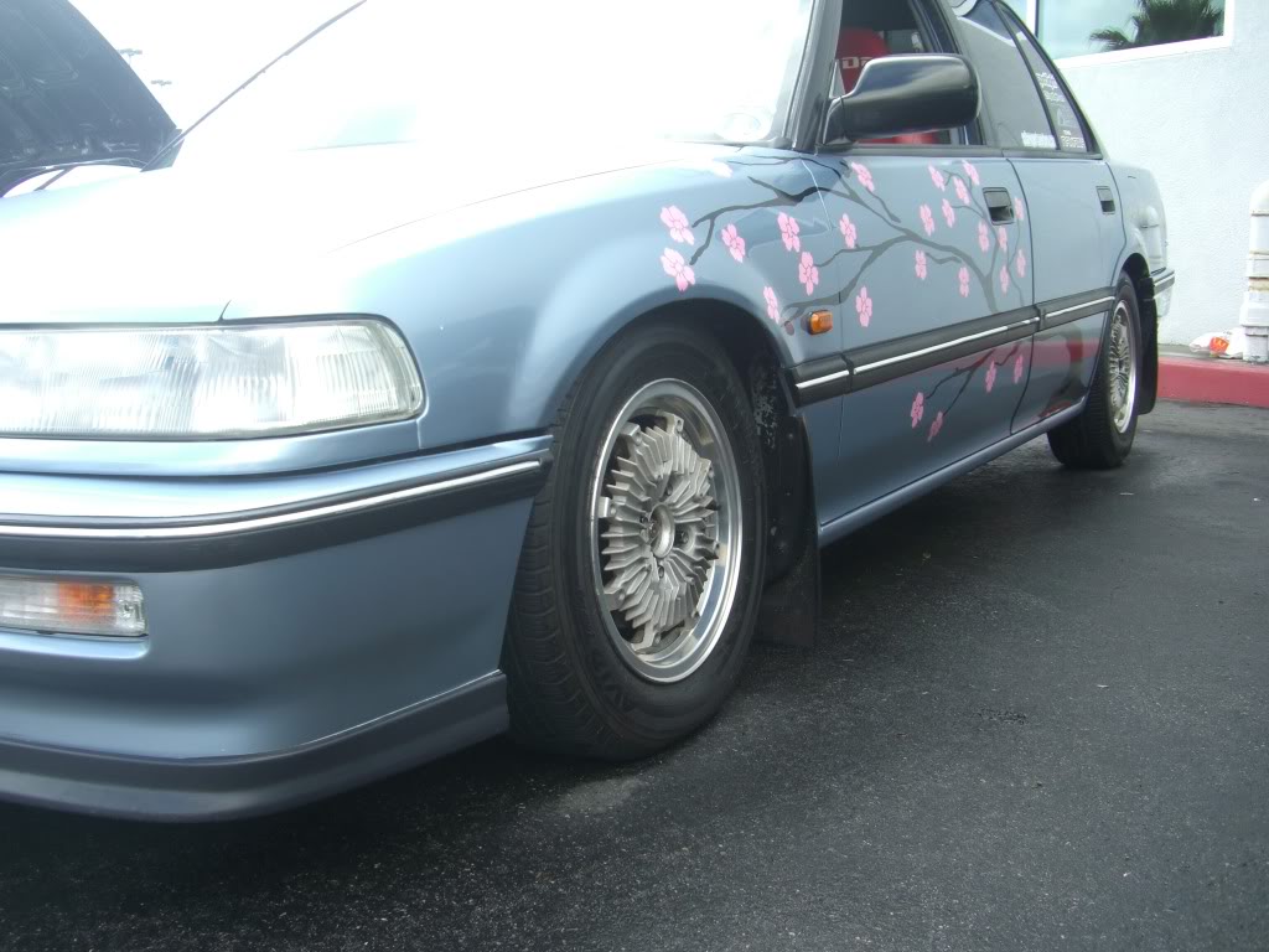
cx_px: 634
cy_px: 476
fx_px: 1393
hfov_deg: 49.0
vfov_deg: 37.7
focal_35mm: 38
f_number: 2.8
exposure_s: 1/160
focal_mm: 7.9
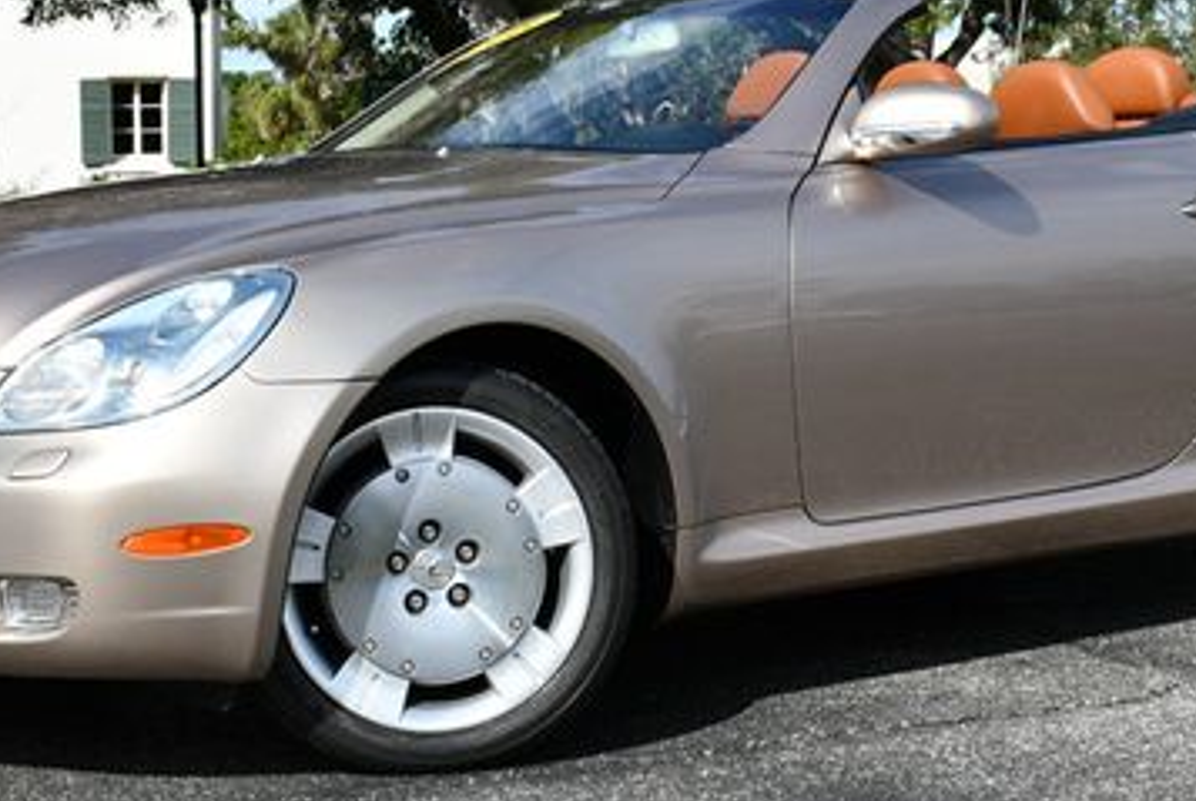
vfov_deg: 15.8
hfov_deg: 23.6
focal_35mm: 86
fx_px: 2861
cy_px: 141
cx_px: 630
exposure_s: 1/320
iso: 100
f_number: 9
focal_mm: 24
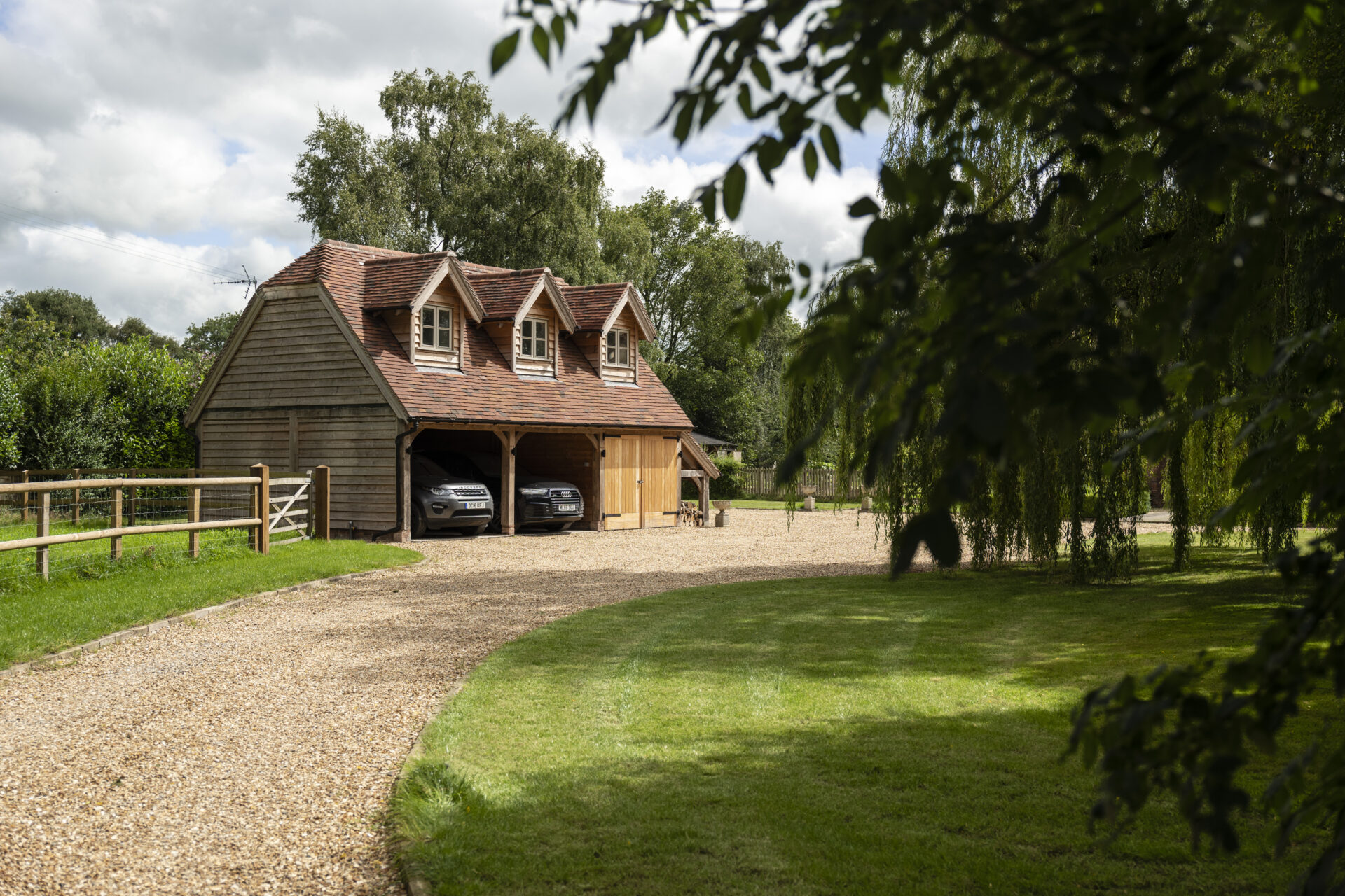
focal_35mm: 39
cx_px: 672
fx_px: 1457
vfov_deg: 34.2
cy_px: 448
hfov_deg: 49.6
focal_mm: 39
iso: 100
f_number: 4
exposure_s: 1/500
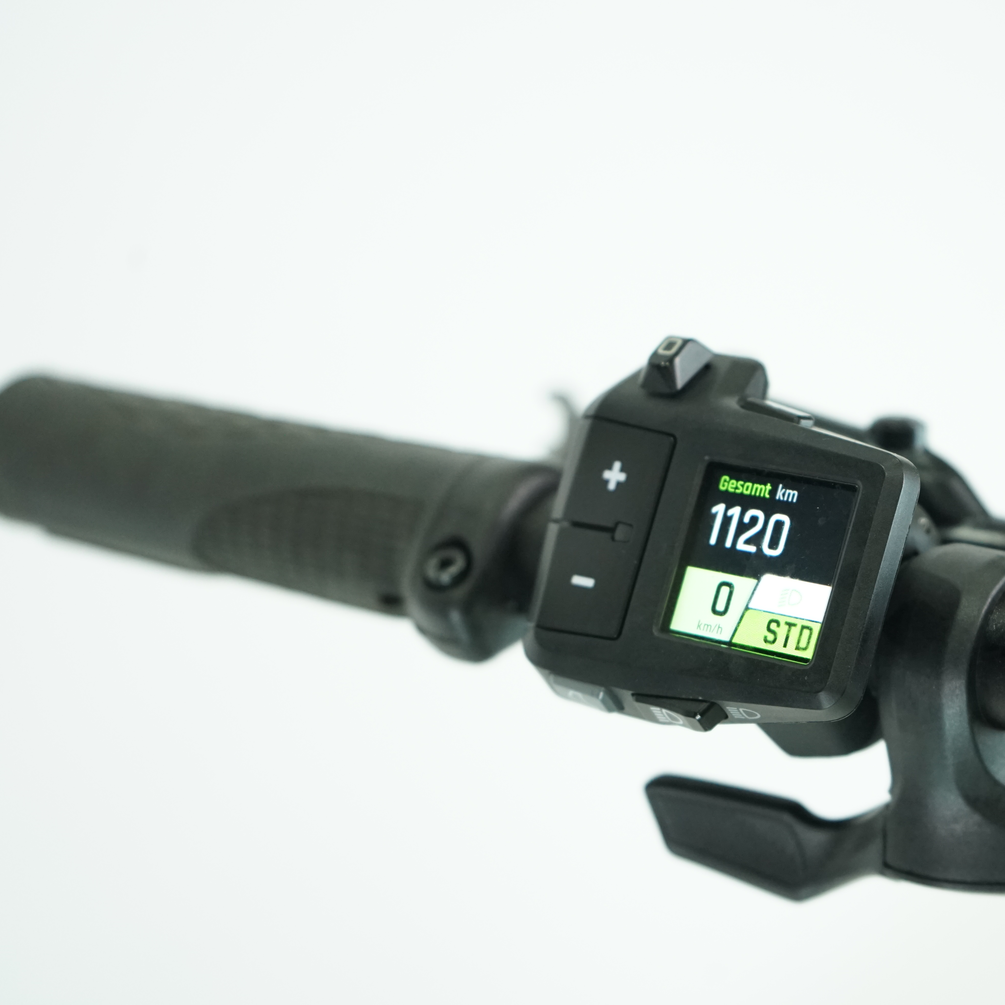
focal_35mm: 66
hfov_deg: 25.9
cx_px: 681
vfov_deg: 26.1
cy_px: 501
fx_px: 2168
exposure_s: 1/200
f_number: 4.5
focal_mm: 51
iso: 2000
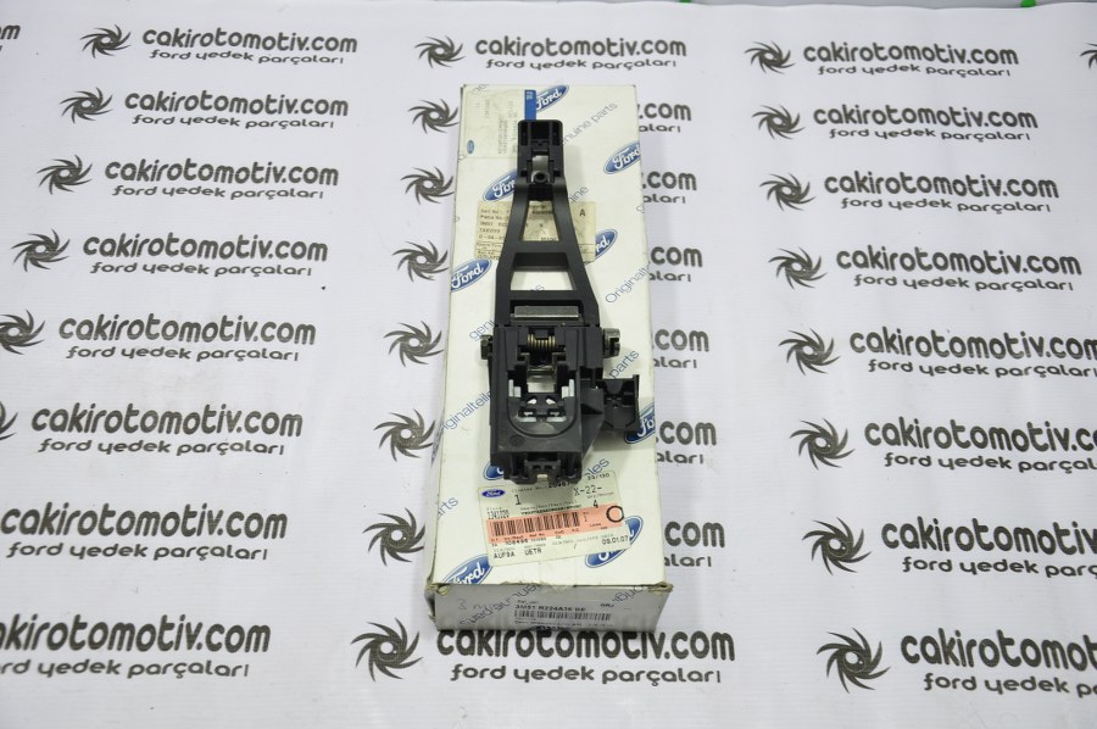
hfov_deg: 43.6
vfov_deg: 29.8
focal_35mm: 45
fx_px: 1370
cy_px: 364
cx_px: 548
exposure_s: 1/40
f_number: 4.5
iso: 250
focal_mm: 30
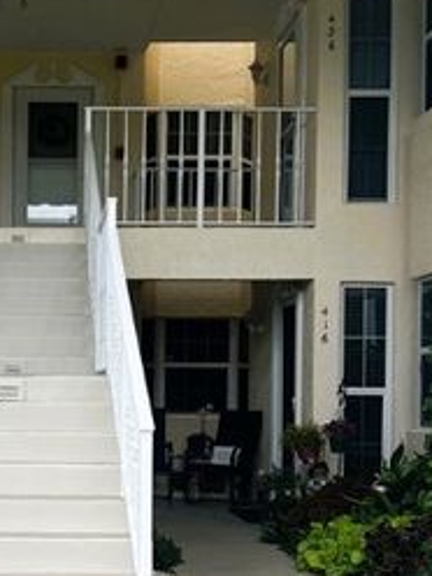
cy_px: 405
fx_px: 1165
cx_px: 33
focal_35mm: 70
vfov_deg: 27.5
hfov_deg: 20.5
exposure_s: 1/1621
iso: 50
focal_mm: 5.7
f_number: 1.5
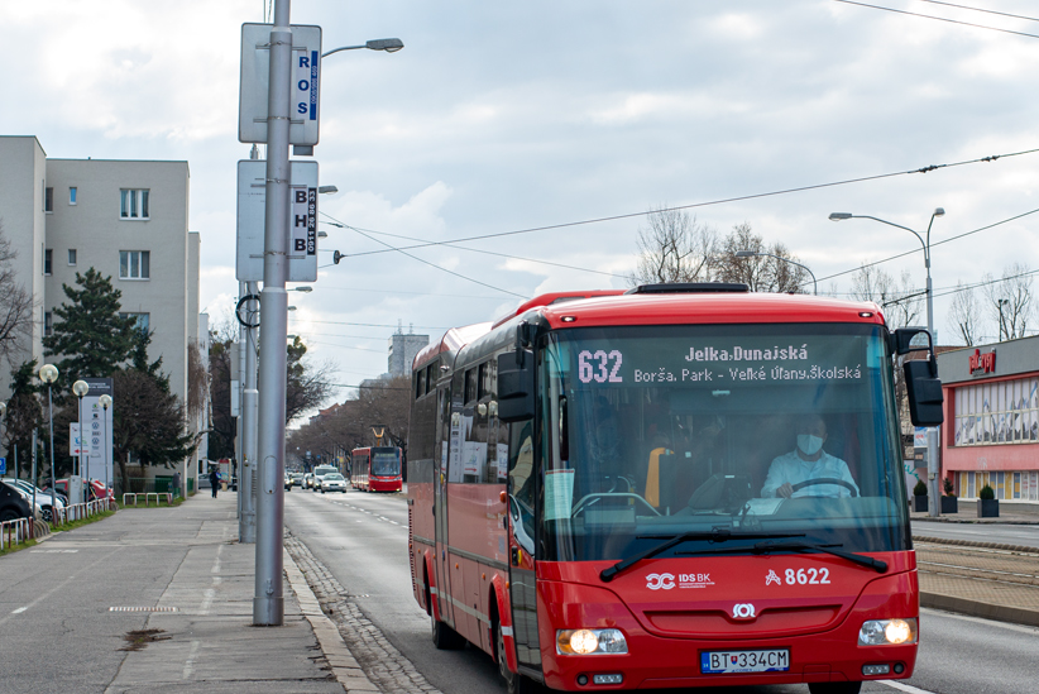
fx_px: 2108
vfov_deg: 18.7
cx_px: 655
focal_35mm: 73
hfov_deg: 27.6
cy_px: 304
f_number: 4.5
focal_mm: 50
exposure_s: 1/640
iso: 250
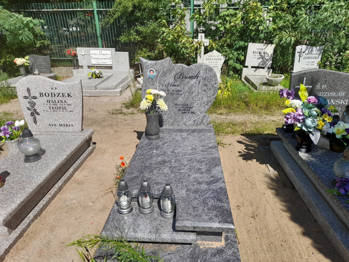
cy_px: 131
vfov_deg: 54.9
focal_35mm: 25
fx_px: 252
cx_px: 174
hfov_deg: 69.4
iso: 20
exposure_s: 1/750
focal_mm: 4.6
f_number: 2
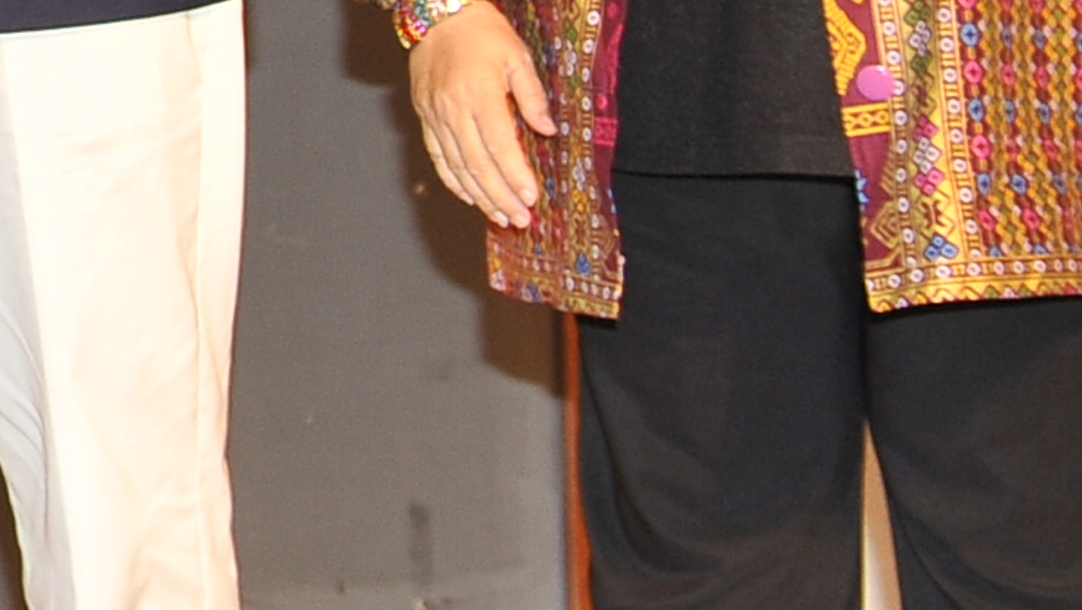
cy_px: -662
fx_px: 6975
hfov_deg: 8.3
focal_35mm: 243
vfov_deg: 4.9
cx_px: -1360
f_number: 3.5
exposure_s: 1/80
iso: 640
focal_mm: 40
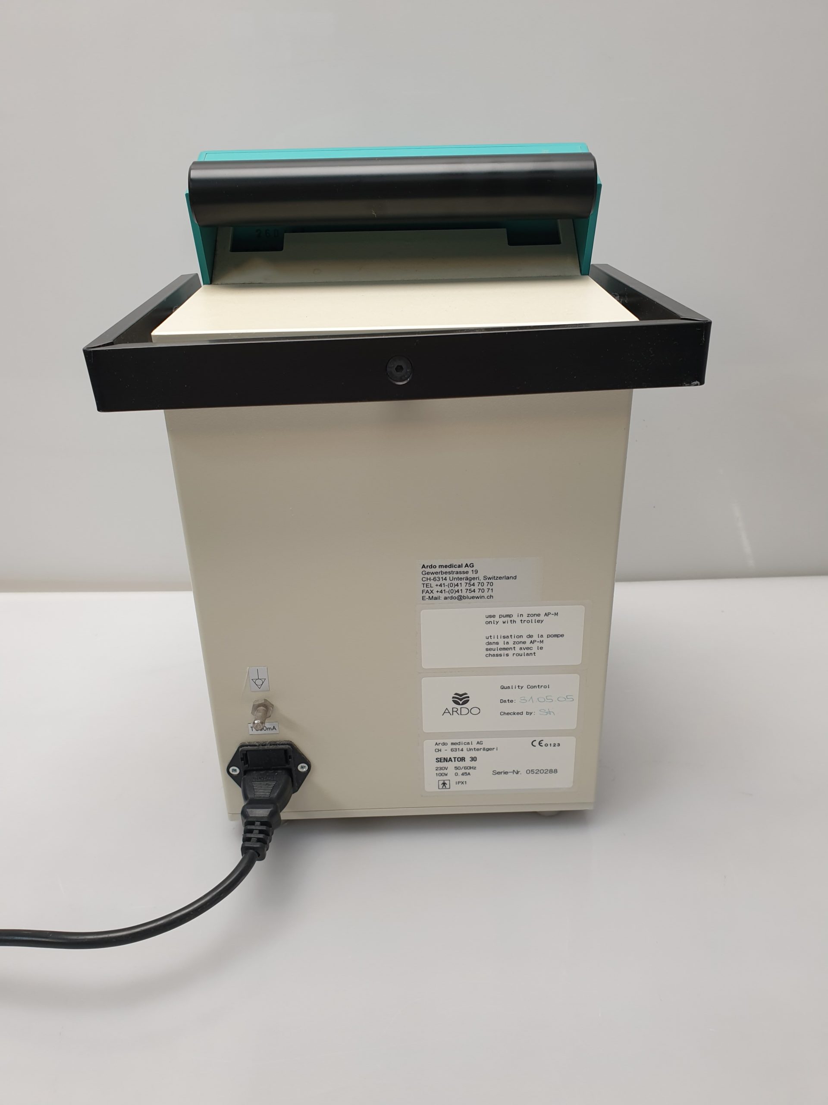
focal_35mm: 26
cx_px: 414
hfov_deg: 53.1
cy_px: 552
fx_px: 829
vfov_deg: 67.3
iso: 64
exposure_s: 1/50
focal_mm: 4.3
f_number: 2.4
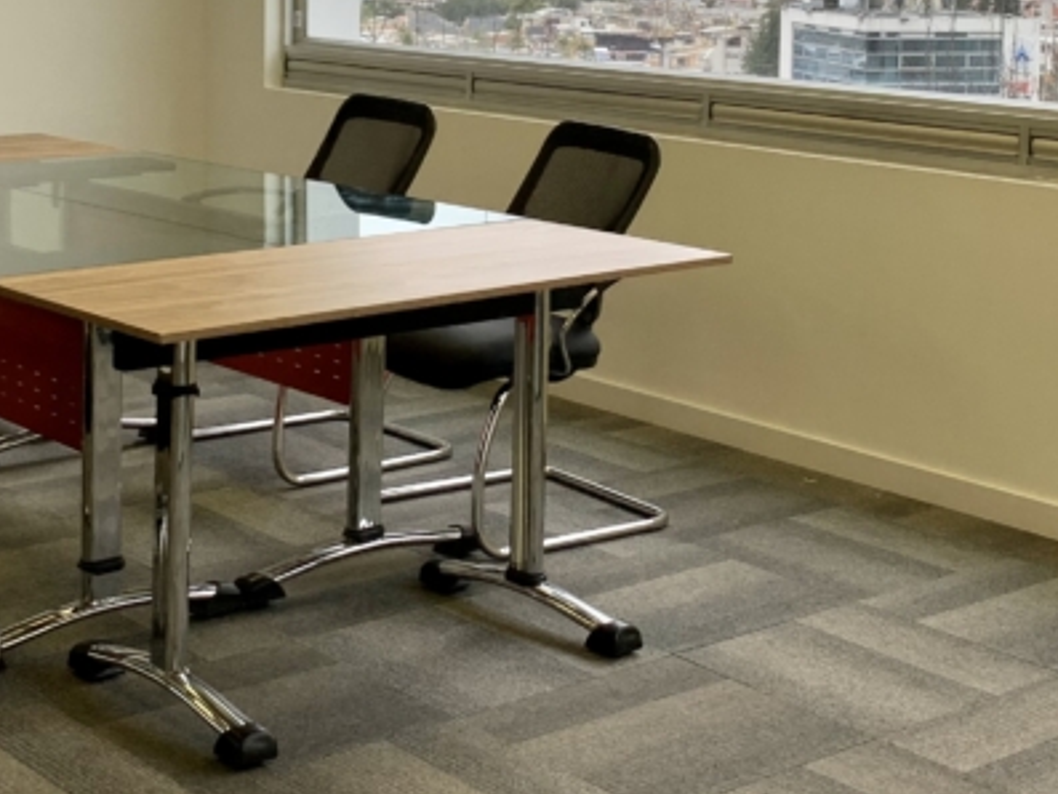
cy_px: 67
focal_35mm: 67
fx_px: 2048
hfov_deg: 28.9
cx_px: 613
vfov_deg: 21.4
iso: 25
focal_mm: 4.25
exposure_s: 1/211
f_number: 1.8
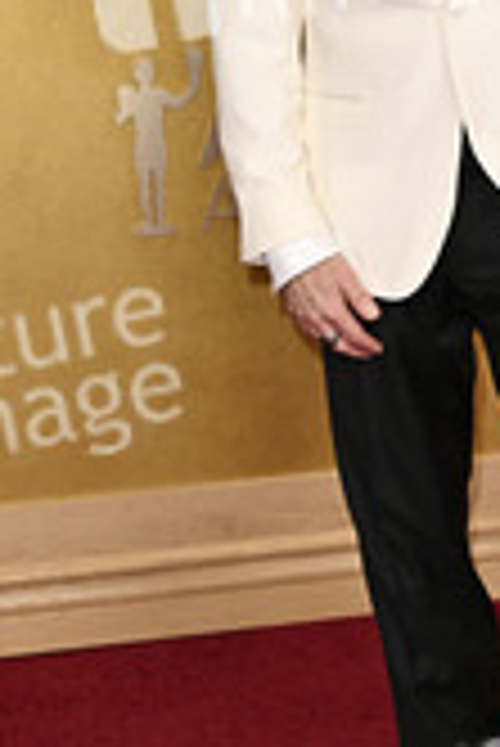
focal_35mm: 142
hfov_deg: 9.6
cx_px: 441
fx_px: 2952
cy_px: 171
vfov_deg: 14.4
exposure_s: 1/320
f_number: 5.6
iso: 2500
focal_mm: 59
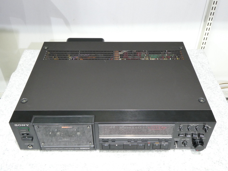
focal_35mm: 35
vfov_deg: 40.7
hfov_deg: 52.6
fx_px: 231
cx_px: 114
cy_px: 86
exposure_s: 1/3.2
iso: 400
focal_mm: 6.3
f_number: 5.6
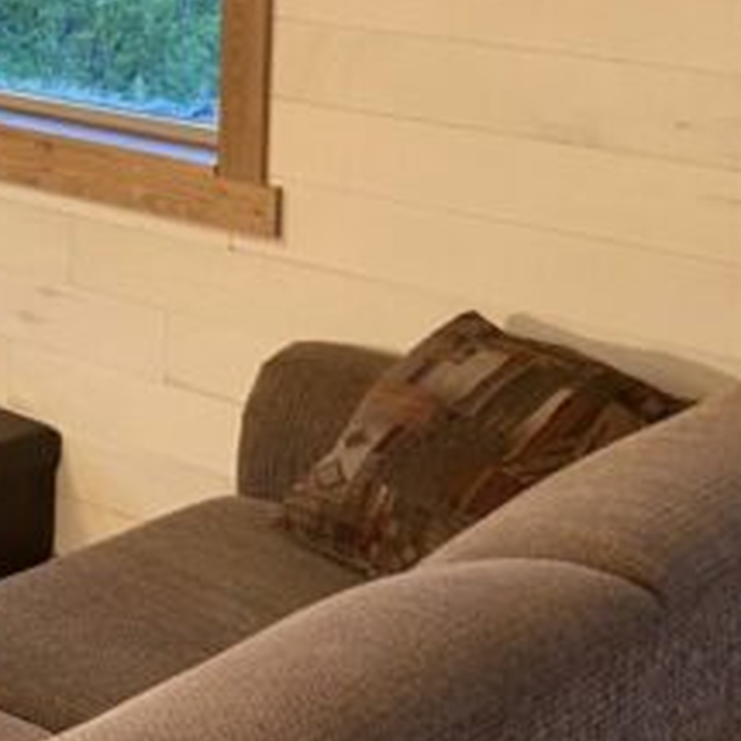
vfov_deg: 20.2
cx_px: -434
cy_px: -76
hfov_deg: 18.3
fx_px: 1986
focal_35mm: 82
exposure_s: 1/60
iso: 320
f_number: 1.8
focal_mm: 4.25
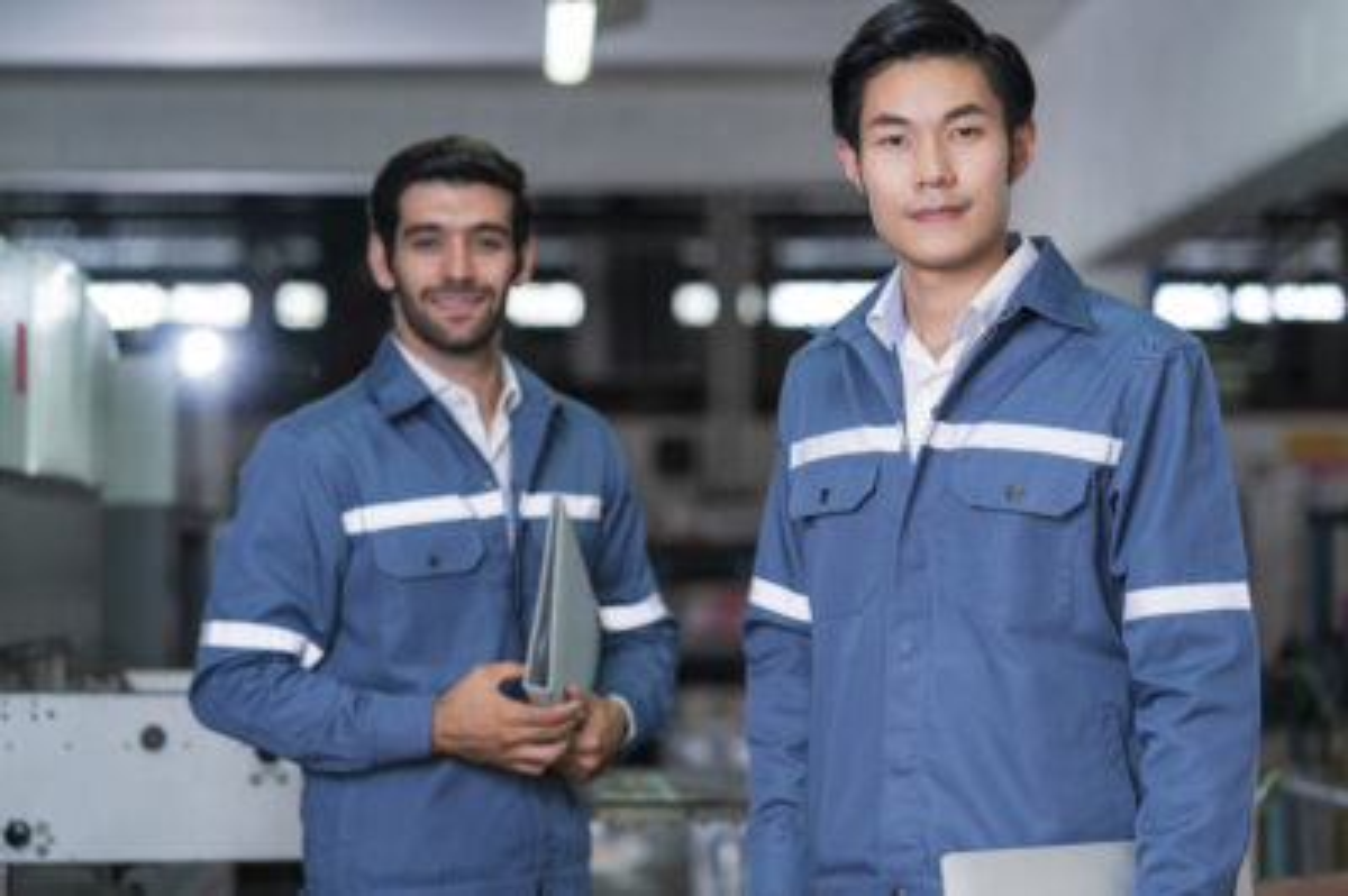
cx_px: 674
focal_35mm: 85
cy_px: 448
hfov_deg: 23.9
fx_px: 3180
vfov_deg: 16.0
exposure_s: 1/400
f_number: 2.8
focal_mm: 85
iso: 800
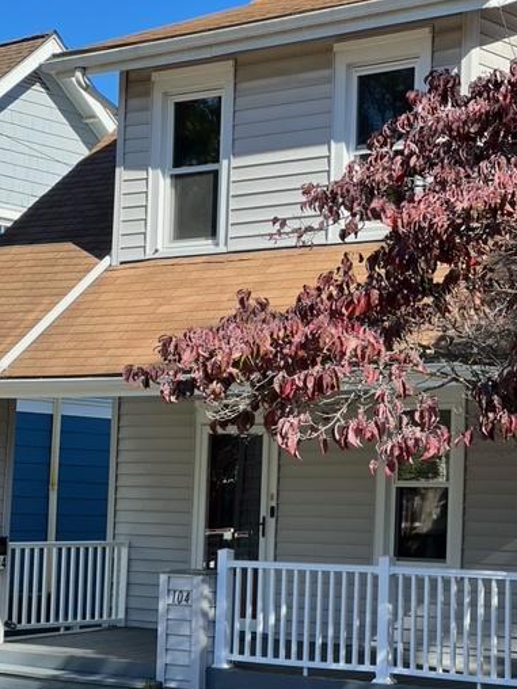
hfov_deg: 15.2
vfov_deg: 20.2
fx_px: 1932
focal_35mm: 97
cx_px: 303
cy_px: 403
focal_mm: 9
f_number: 2.8
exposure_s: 1/264
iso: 25
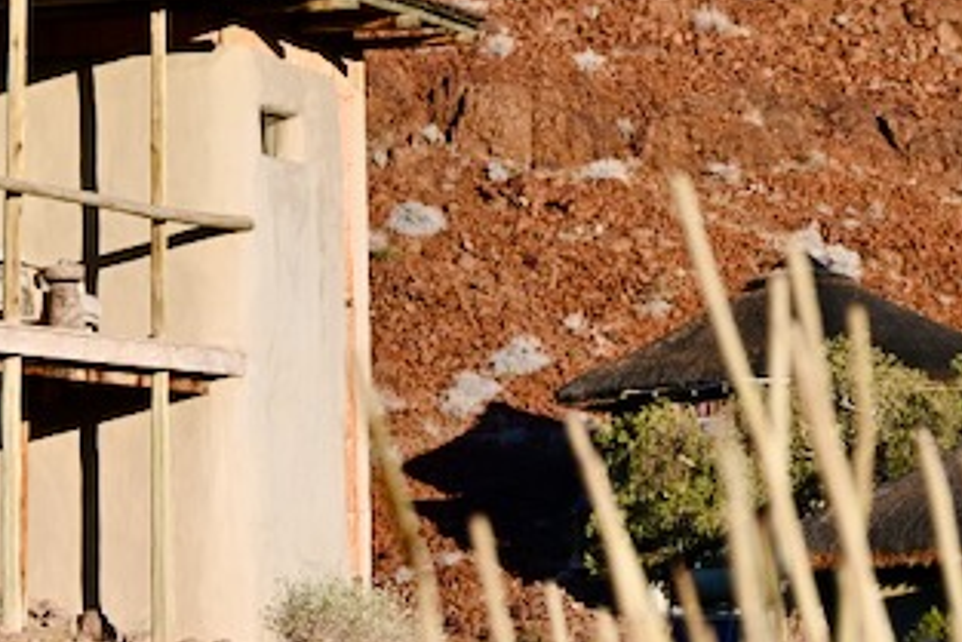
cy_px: 347
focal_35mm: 193
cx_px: 46
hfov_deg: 10.6
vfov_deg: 7.1
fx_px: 5160
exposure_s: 1/500
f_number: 5.6
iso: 100
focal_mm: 55
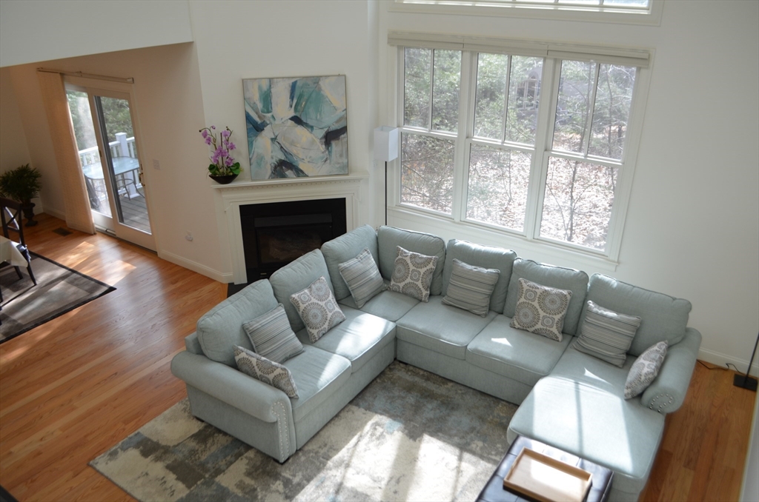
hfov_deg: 67.5
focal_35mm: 27
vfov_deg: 47.7
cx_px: 380
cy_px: 251
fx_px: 568
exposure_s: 1/125
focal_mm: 18
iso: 250
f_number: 5.6
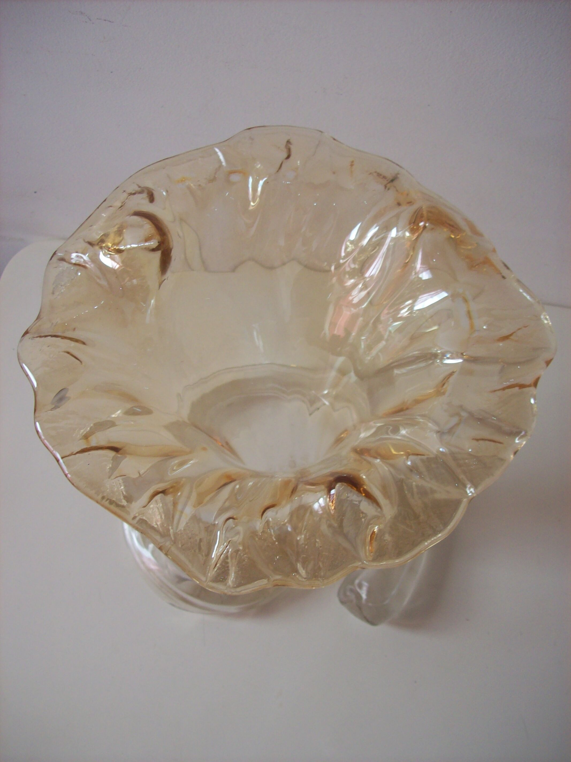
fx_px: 792
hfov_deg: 39.6
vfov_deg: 51.4
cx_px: 286
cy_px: 381
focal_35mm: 36
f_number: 2.7
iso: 80
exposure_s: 1/64
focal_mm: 6
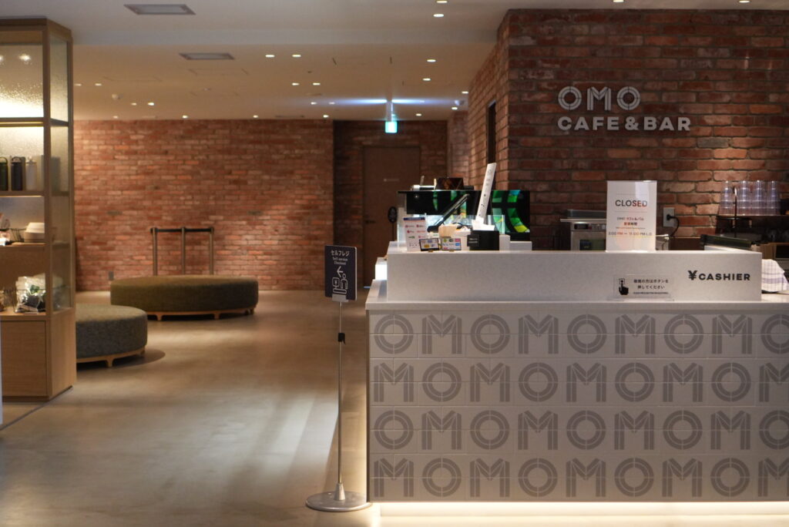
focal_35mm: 52
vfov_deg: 25.8
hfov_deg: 37.8
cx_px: 394
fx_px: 1151
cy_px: 264
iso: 3200
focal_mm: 35
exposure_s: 1/100
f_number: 3.2
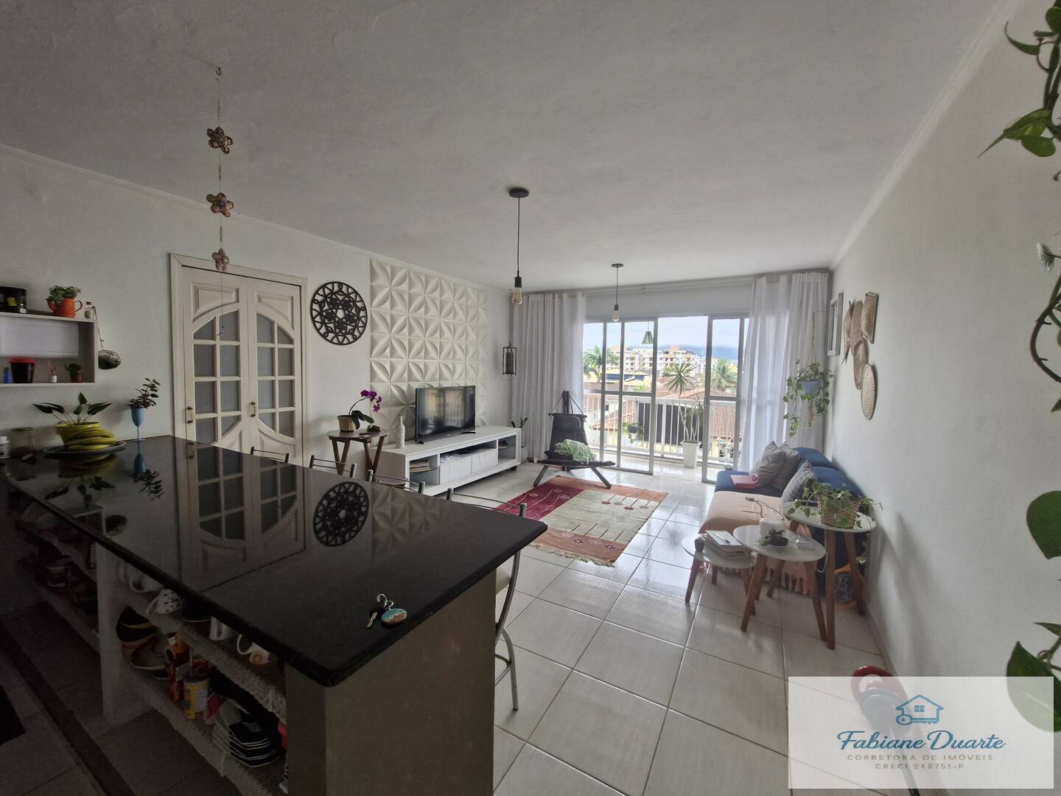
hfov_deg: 106.2
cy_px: 398
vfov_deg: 89.9
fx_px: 398
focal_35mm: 13
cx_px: 530
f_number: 2.2
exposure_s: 1/120
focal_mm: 1.74
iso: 64
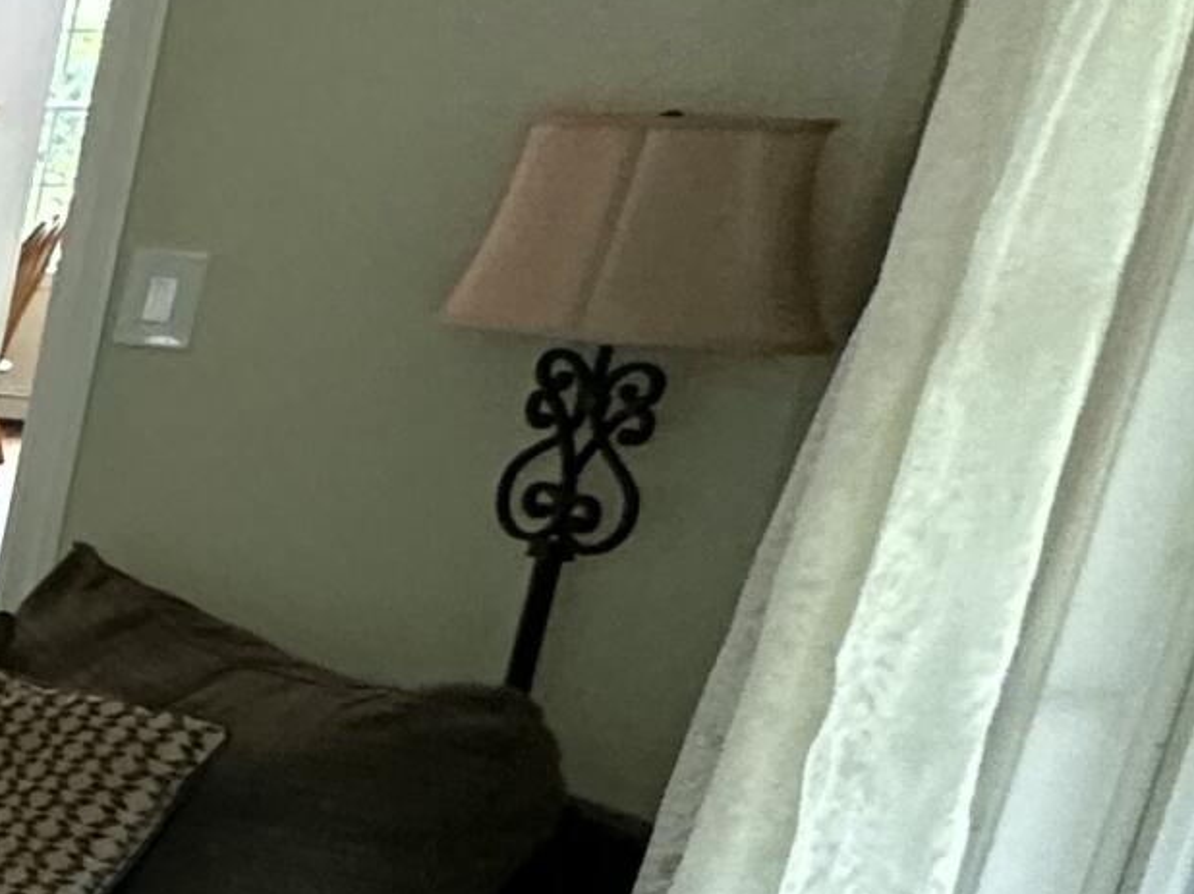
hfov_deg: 15.1
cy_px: 697
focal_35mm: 68
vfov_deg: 21.4
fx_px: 2345
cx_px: -1687
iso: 400
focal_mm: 2.22
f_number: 2.2
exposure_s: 1/62
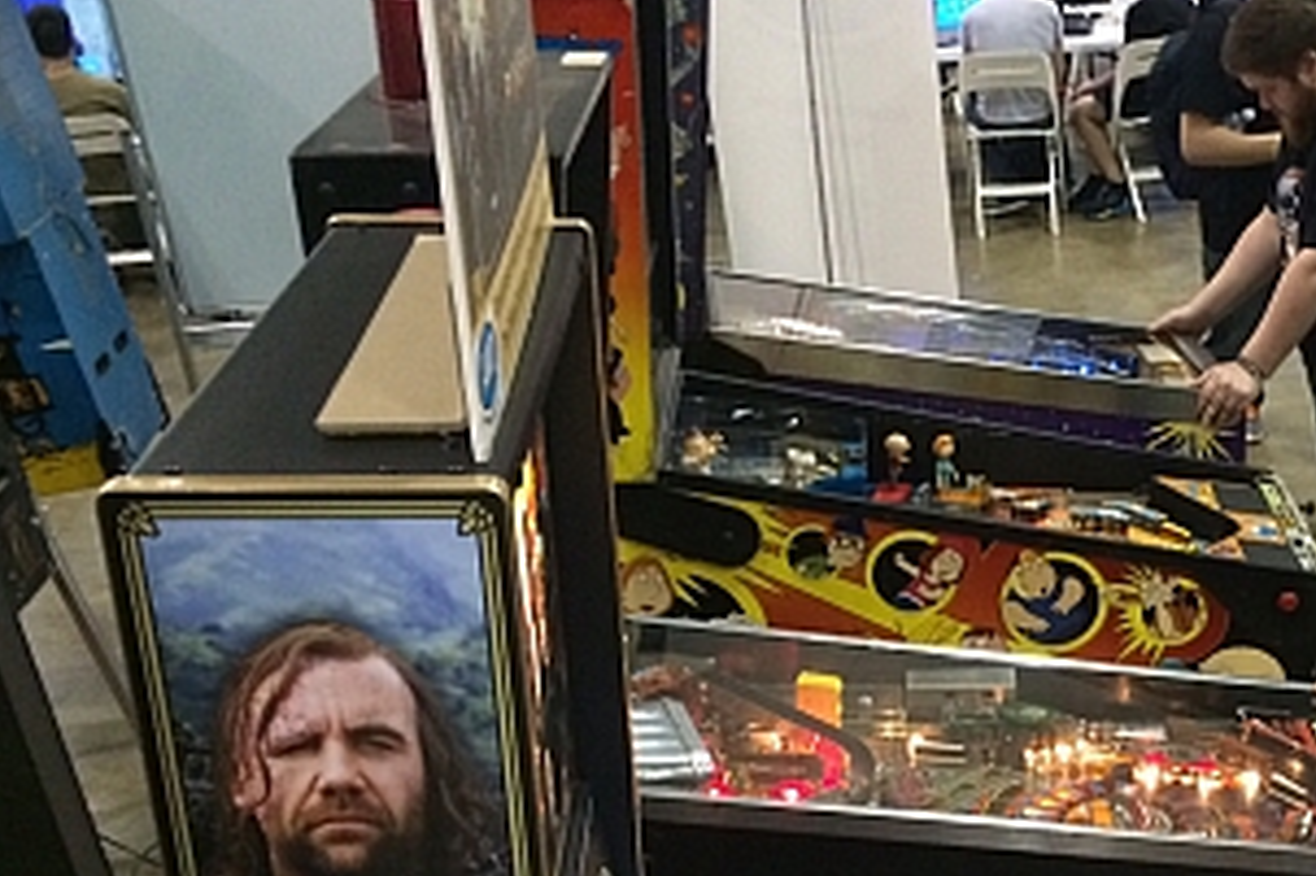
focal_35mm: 57
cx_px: 1203
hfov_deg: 33.1
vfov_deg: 23.0
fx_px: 2082
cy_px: 815
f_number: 2.2
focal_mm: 4.15
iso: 320
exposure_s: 1/25
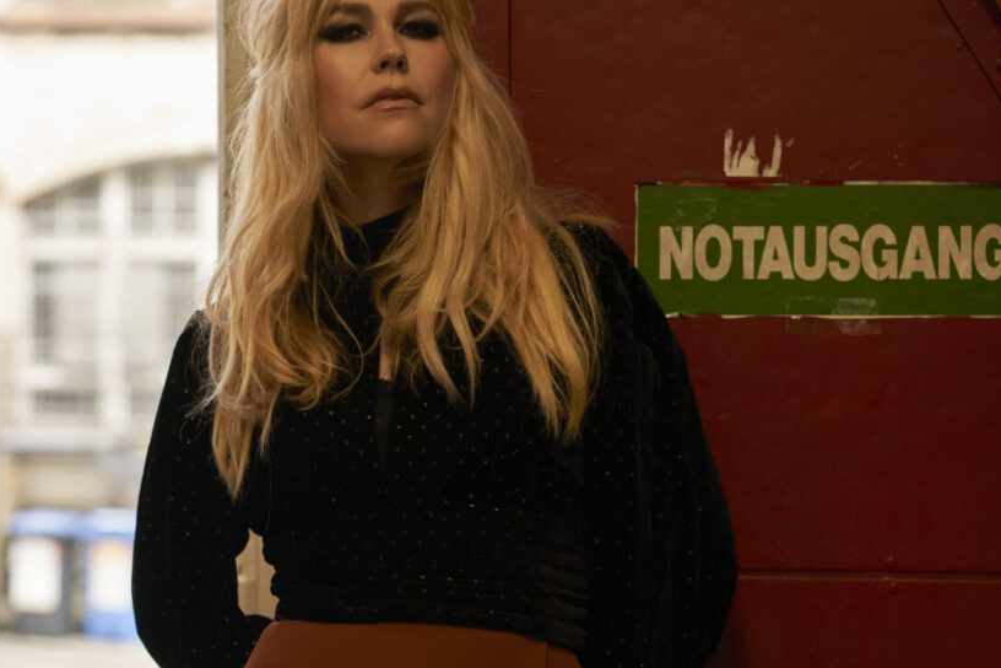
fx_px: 3475
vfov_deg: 11.0
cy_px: 413
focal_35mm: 125
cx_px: 339
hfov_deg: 16.4
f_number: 3.5
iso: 800
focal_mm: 85
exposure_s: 1/80
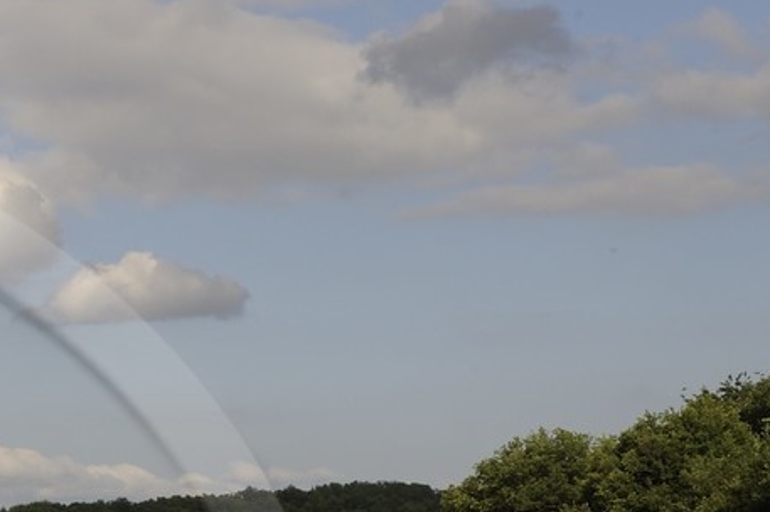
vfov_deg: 8.6
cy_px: 819
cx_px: -344
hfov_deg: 12.7
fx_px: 3291
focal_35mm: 154
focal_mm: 44
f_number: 14
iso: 200
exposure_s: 1/200
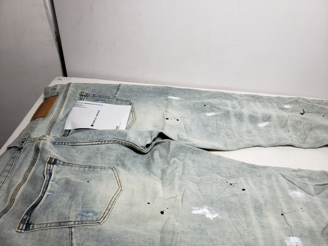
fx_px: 246
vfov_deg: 53.1
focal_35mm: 26
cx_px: 164
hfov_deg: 67.3
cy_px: 123
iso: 50
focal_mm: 4.3
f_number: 1.5
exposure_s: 1/450
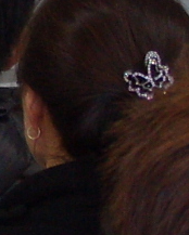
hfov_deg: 4.0
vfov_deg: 5.2
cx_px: -563
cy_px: -22
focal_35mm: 368
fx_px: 2569
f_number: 3
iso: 120
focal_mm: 8.9
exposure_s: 1/45
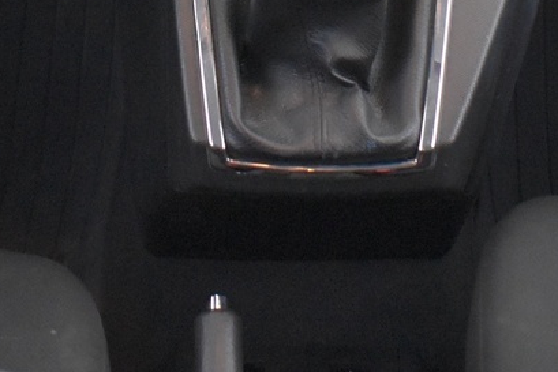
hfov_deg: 19.1
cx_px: 315
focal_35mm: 107
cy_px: -176
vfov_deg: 12.2
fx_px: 1659
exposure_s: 1/20
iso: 3200
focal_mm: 18
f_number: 3.5
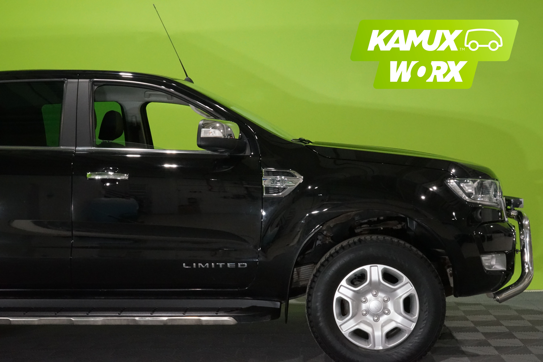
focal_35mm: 49
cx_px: 272
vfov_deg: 27.5
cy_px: 181
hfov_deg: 40.3
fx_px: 739
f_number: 25
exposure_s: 1/20
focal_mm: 49
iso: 6400
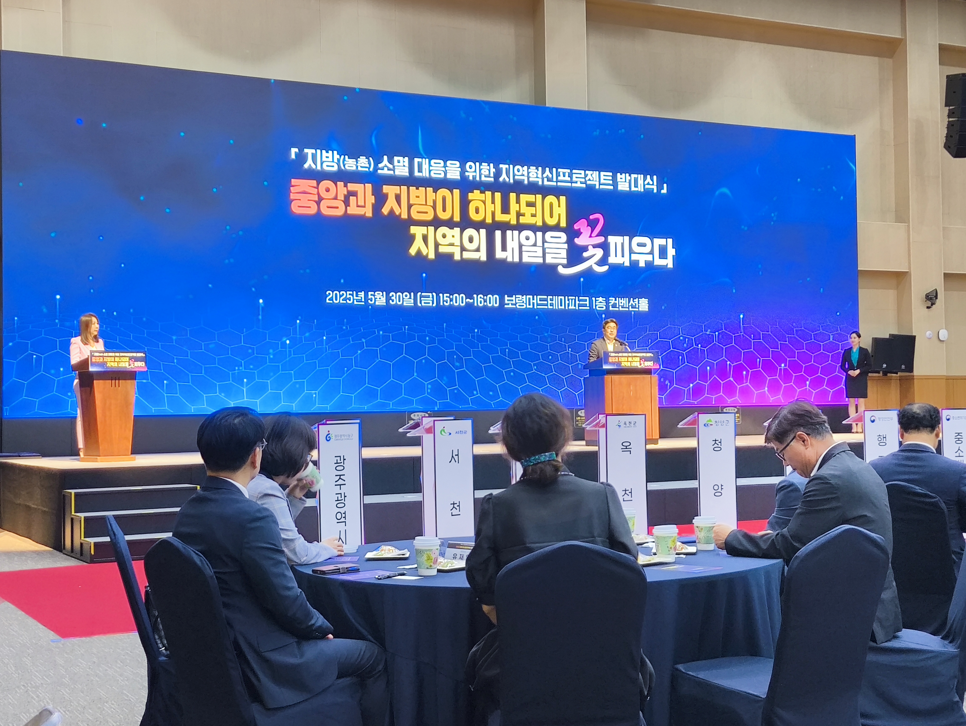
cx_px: 483
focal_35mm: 50
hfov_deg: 38.2
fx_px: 1396
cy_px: 363
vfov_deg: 29.1
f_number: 1.7
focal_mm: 4.71
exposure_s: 1/60
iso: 200
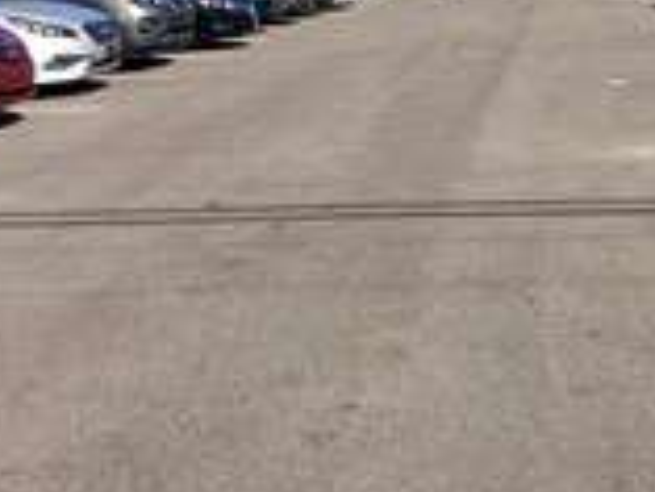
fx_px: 1401
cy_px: 67
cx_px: 501
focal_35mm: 74
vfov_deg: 19.6
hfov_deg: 25.9
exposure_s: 1/1451
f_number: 2.2
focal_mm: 4.15
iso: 25
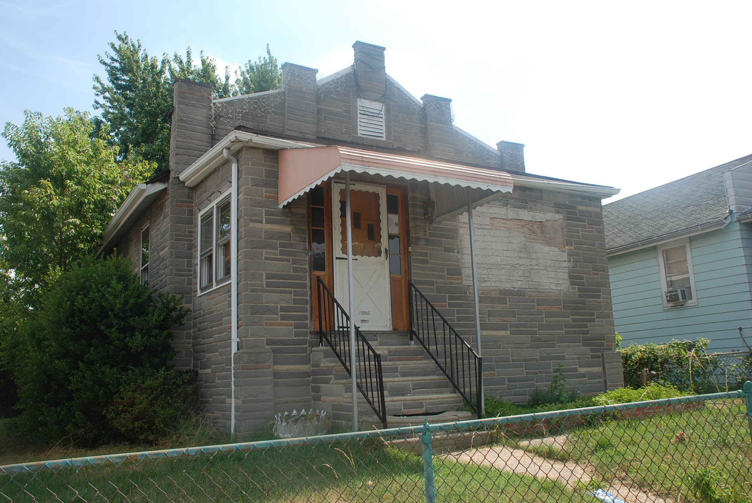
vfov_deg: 43.7
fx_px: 627
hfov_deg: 61.9
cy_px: 252
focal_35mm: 30
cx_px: 376
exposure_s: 1/200
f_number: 5.6
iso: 100
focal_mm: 20
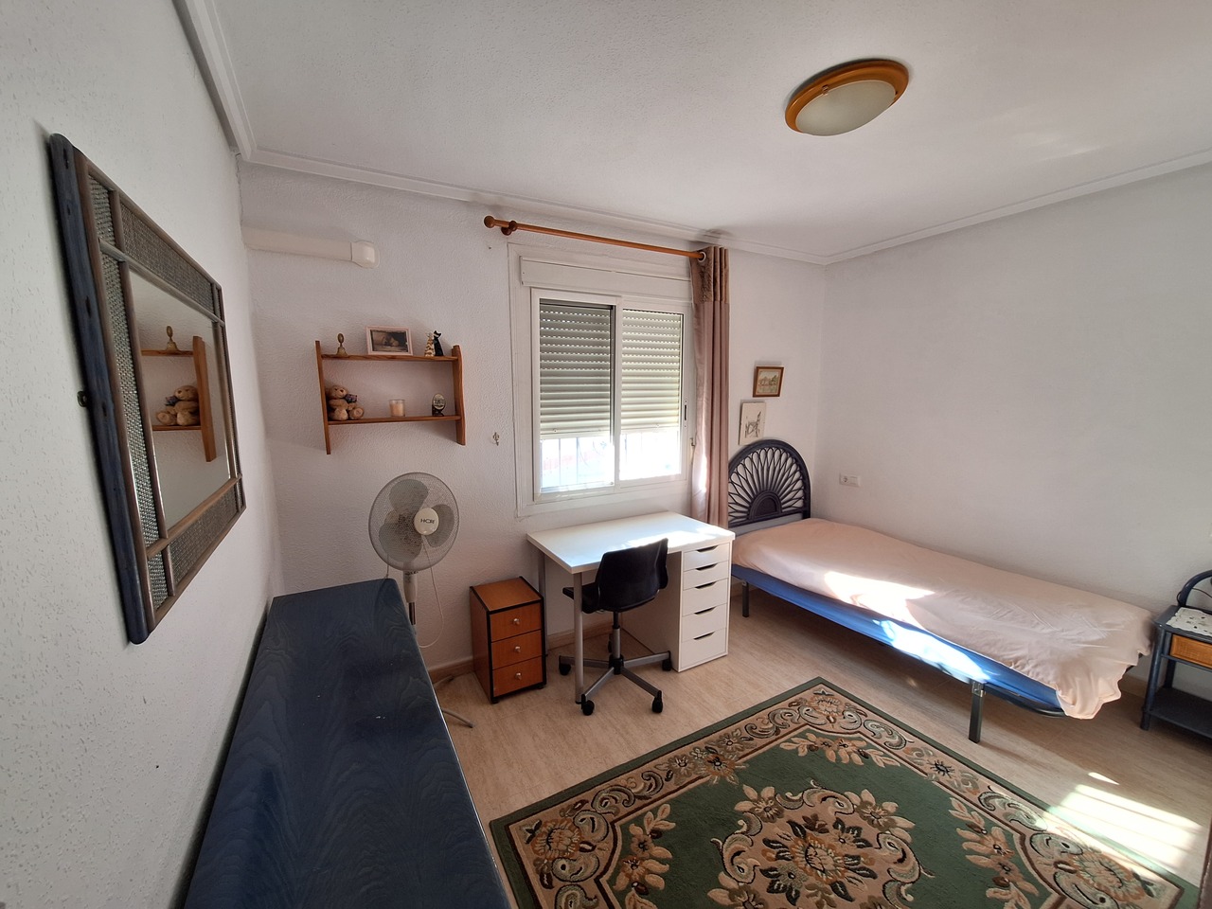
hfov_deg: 106.2
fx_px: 455
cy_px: 454
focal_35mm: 13
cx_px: 606
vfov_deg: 89.9
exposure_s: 1/50
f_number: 2.2
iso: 64
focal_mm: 1.74
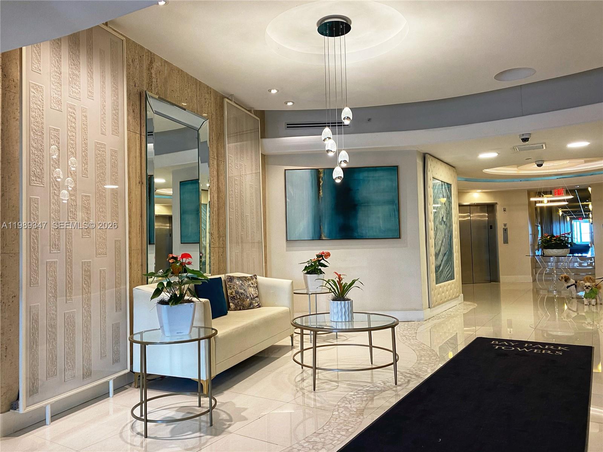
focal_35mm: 26
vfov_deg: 53.1
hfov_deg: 67.3
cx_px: 302
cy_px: 226
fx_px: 453
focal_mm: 4.25
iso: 100
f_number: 1.8
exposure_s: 1/60
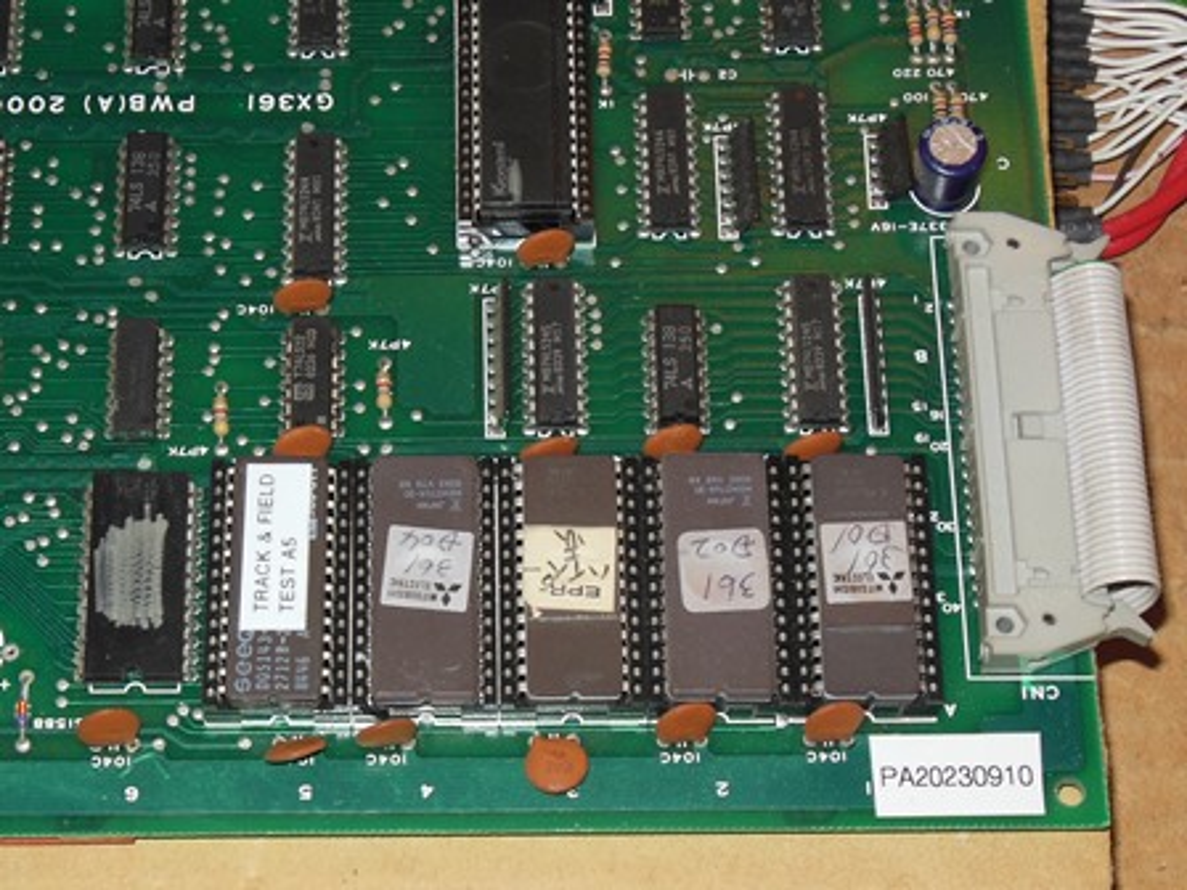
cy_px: 445
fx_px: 1715
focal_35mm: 50
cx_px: 594
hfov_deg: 38.2
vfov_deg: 29.1
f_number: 4
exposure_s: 1/60
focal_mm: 8.9
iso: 125
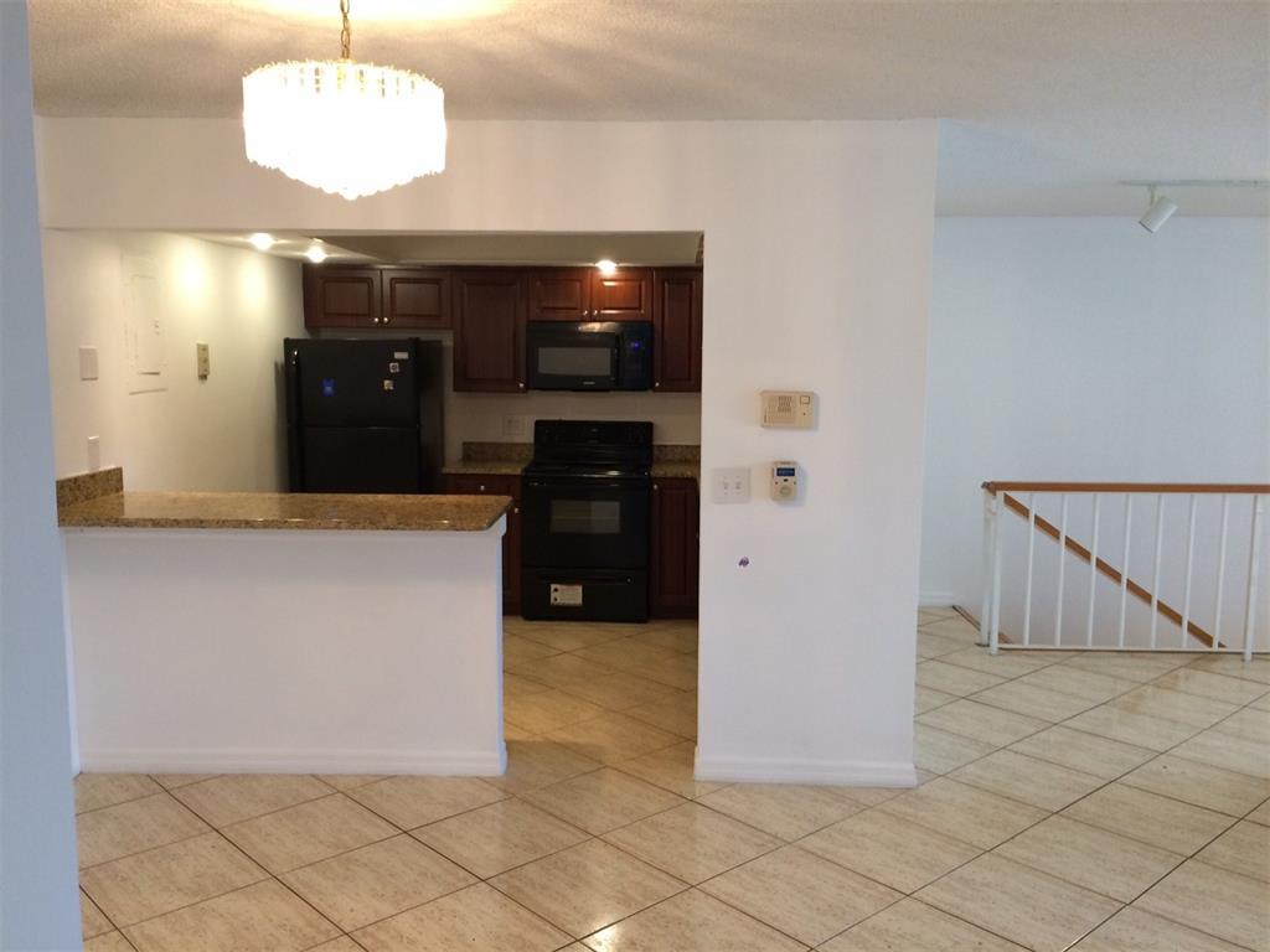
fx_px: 1064
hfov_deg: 61.7
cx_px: 635
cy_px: 476
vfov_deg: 48.2
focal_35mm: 29
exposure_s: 1/30
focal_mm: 4.15
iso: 64
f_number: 2.2
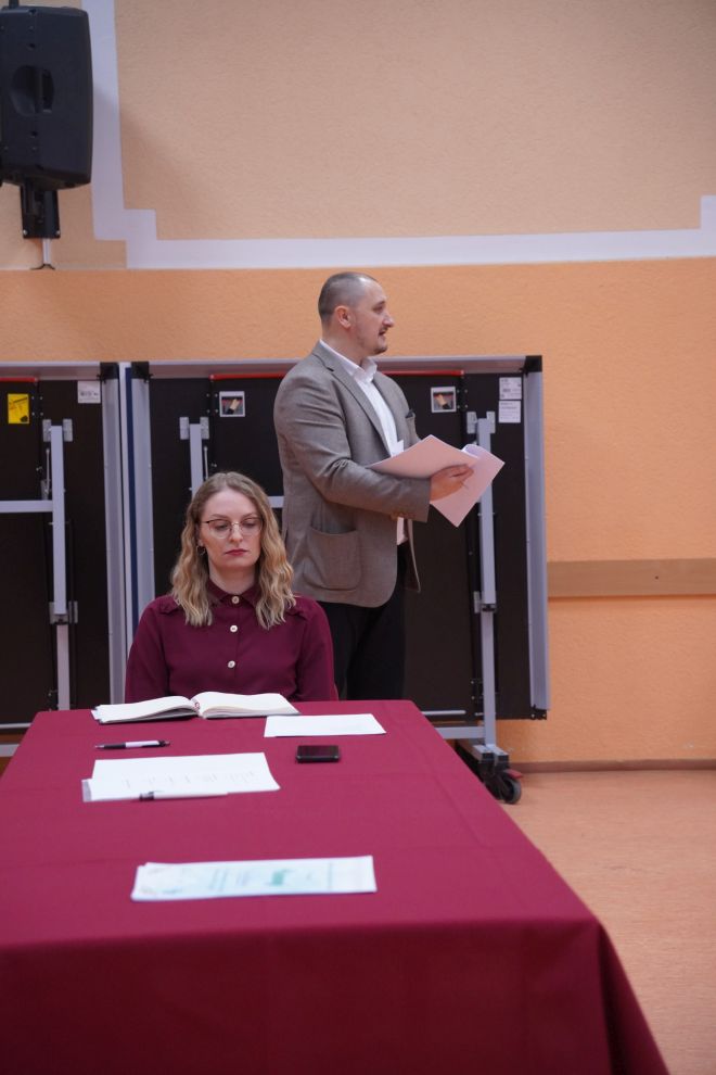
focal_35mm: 75
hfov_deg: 18.2
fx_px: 2237
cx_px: 358
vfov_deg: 27.0
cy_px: 538
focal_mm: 50
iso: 2000
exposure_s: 1/125
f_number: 3.5
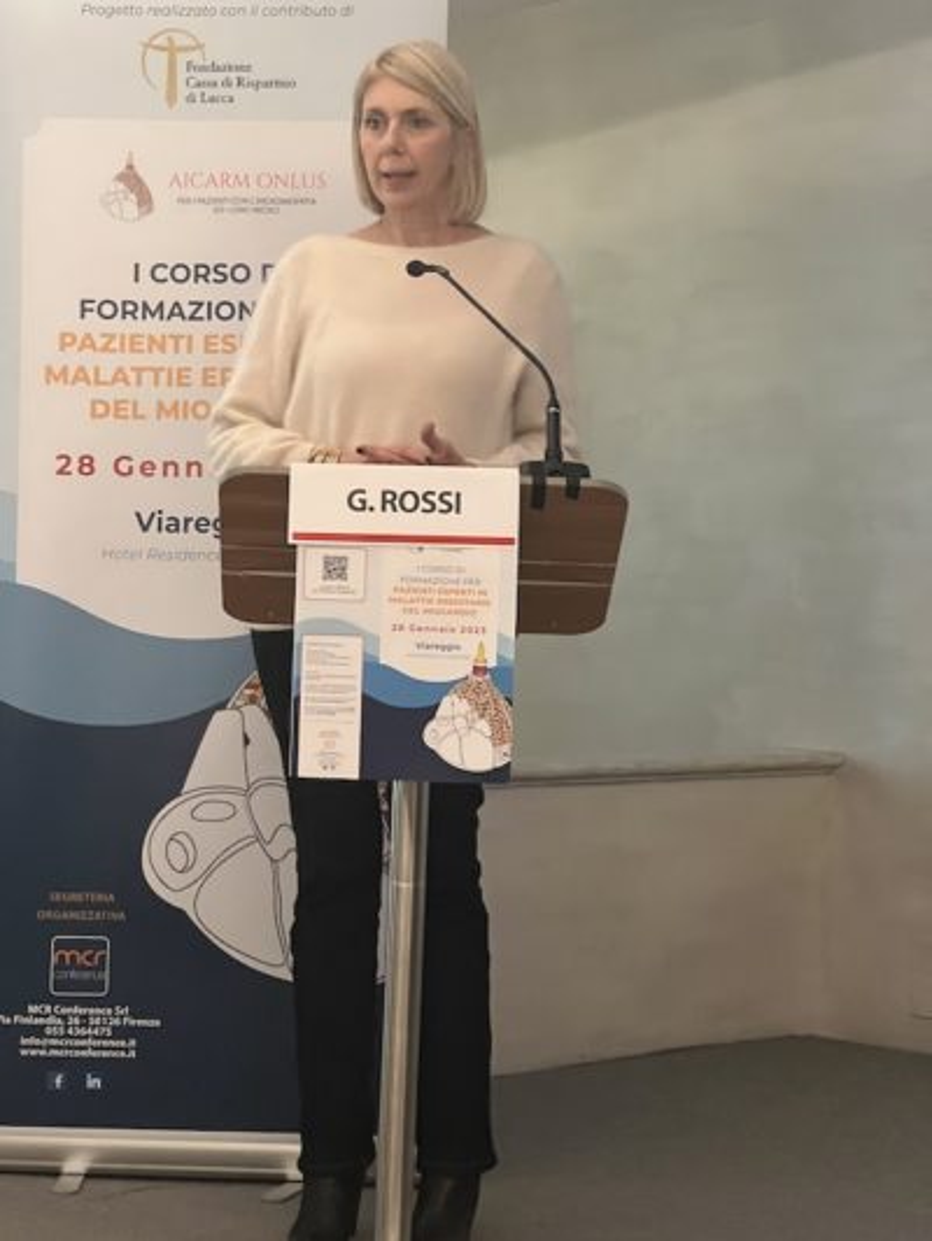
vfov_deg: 25.3
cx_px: 466
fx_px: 2763
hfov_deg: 19.1
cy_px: 620
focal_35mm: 77
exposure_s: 1/40
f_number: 2.8
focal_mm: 9
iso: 800
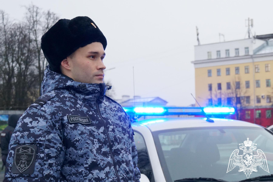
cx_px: 136
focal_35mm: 45
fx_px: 341
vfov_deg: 29.9
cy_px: 91
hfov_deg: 43.6
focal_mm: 30
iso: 1250
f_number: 4.5
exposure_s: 1/160
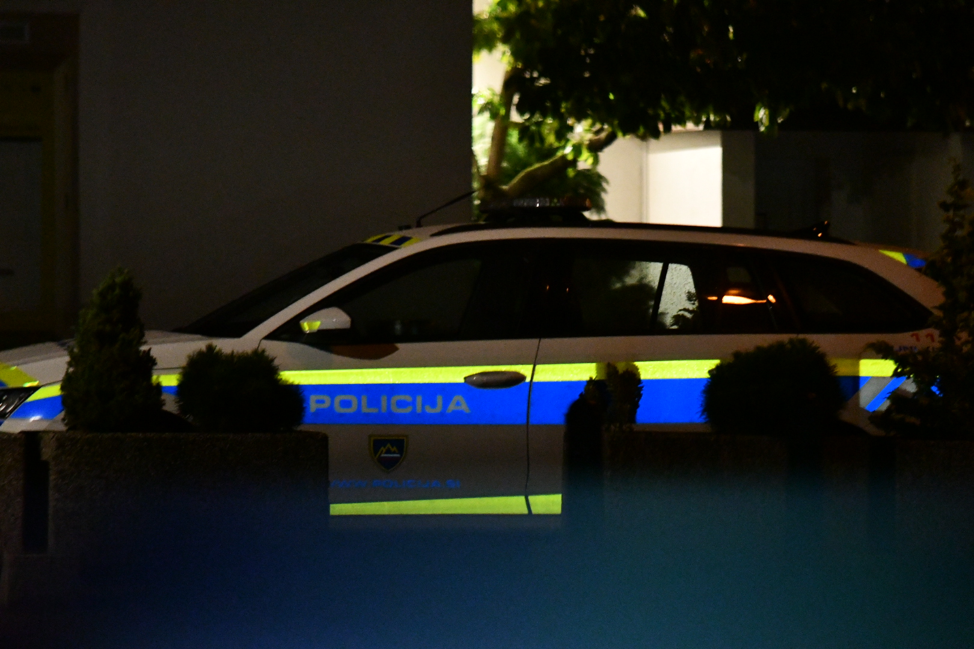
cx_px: 487
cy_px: 324
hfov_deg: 8.6
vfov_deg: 5.7
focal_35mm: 240
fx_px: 6493
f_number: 2.8
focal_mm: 160
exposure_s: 1/250
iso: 12800
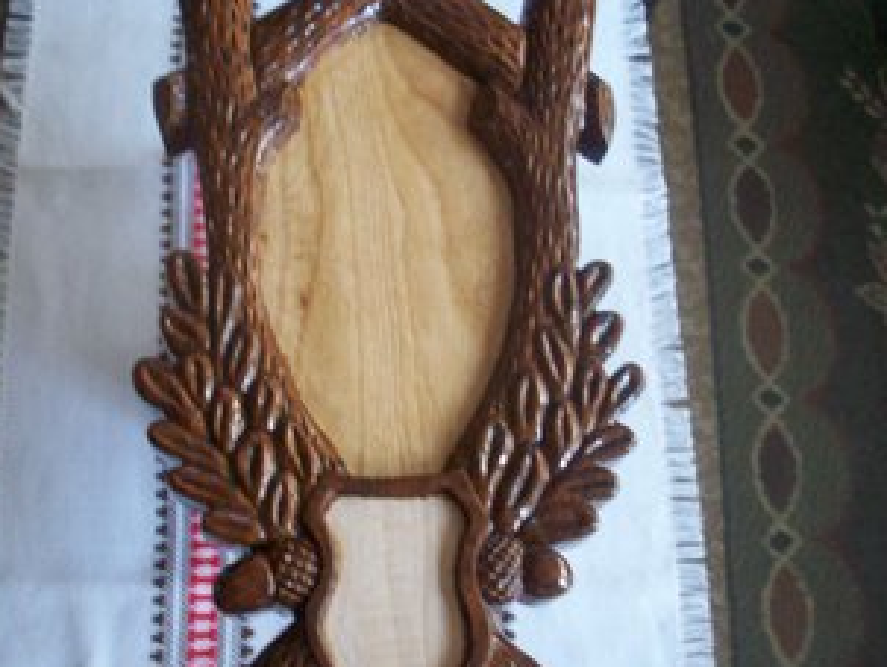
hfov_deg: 38.6
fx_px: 1257
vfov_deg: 29.7
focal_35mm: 49
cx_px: 323
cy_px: 370
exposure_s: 1/8
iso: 189
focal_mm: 6.2
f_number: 2.8
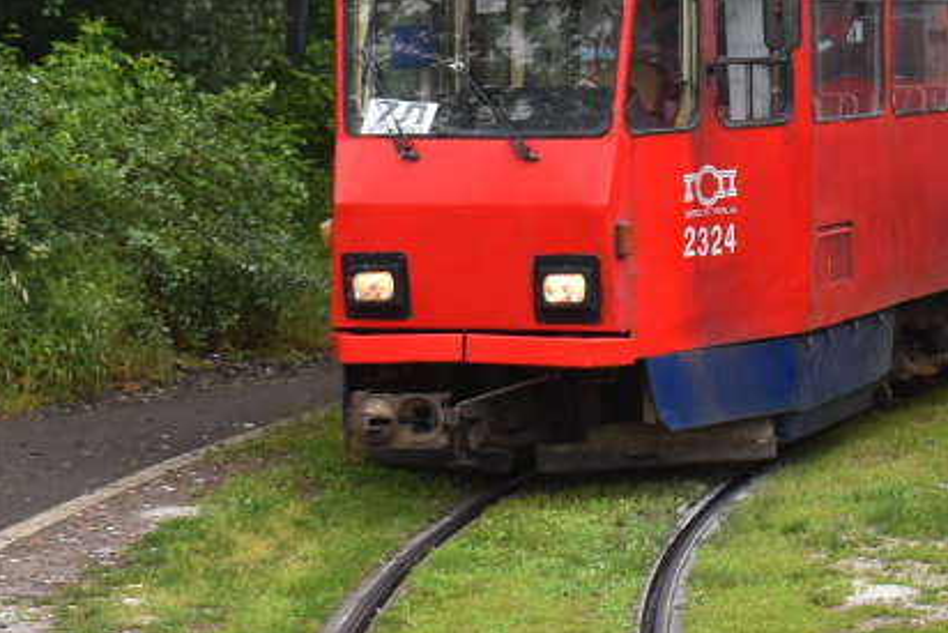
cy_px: -183
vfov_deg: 9.5
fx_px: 3740
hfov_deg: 13.9
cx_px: 1194
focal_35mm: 142
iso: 400
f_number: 7.1
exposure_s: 1/200
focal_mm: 30
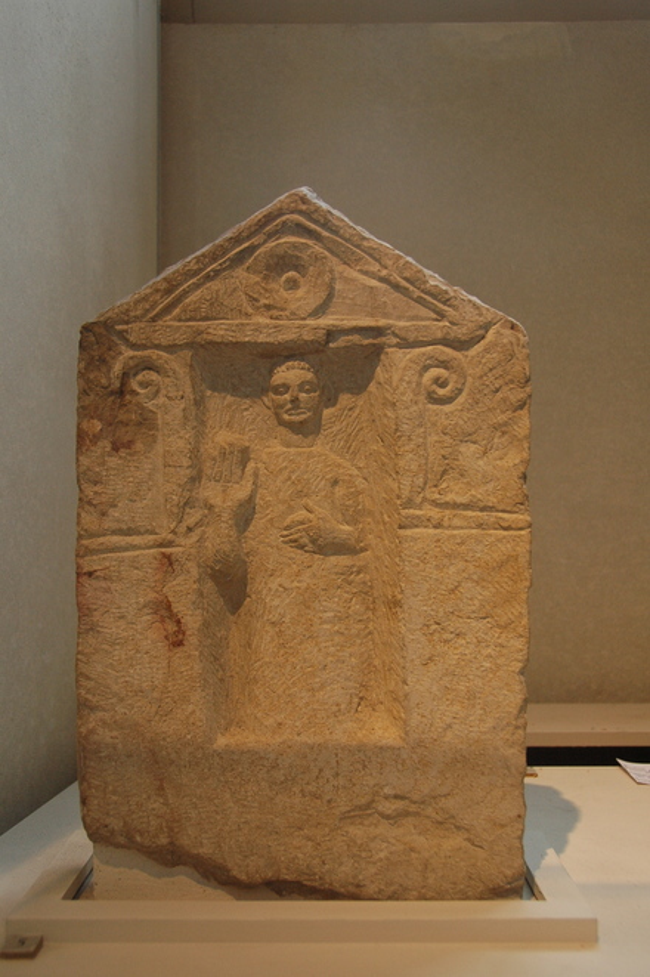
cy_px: 488
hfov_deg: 36.8
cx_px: 325
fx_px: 976
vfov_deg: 53.2
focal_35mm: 36
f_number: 4.5
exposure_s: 1/80
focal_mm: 24
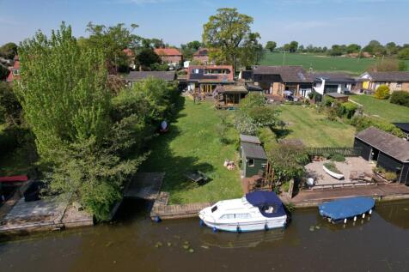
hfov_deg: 78.6
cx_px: 204
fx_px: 250
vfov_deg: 57.2
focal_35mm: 22
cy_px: 136
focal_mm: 8.38
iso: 100
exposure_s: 1/100
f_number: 2.8
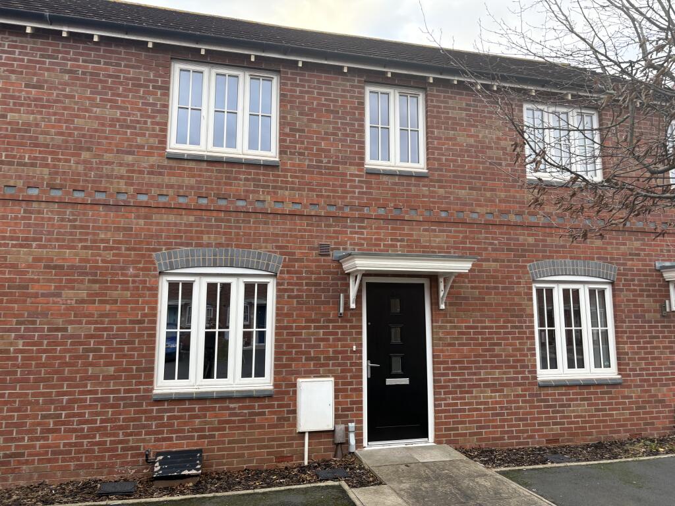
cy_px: 253
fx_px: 507
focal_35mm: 26
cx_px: 338
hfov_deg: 67.3
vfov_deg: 53.1
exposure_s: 1/133
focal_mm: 5.96
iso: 64
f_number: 1.6
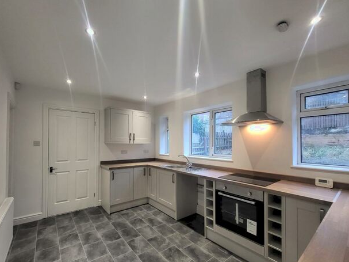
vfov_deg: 81.6
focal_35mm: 15
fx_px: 151
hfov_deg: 98.1
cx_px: 166
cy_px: 141
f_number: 2.2
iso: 320
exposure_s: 1/50
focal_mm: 1.74
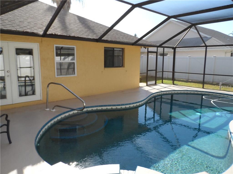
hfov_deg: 71.6
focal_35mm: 24
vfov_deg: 56.8
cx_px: 116
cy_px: 87
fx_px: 162
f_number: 3.2
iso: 80
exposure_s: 1/350
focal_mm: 4
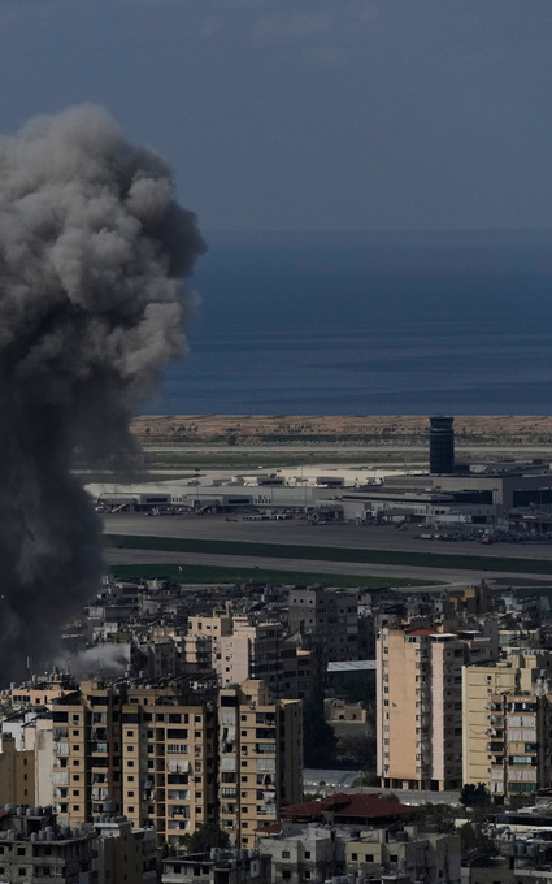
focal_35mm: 307
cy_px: 441
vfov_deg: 6.8
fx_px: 7390
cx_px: 75
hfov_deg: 4.3
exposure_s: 1/32000
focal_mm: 200
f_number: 5
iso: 1250
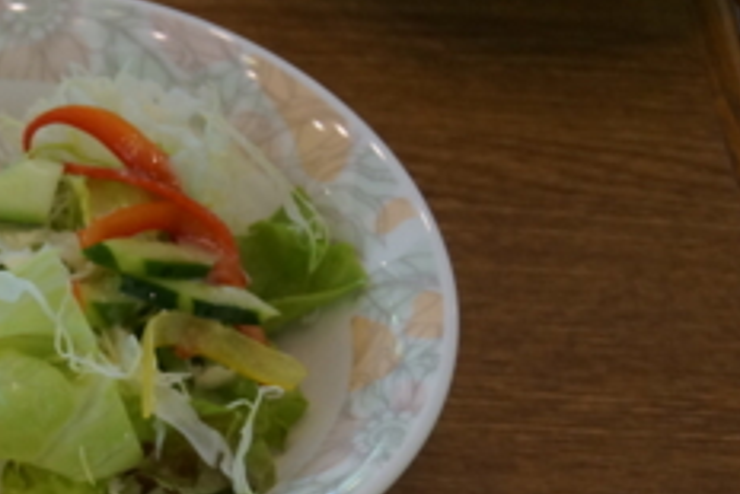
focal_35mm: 124
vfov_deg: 10.8
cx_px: -443
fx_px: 2550
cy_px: 652
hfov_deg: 15.0
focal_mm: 24
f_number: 4
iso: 640
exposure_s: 1/60
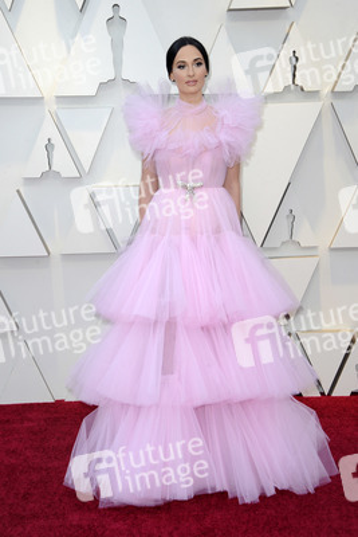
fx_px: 820
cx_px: 179
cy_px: 268
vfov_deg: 36.2
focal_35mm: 55
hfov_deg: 24.6
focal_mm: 55
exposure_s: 1/250
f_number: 8
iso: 800
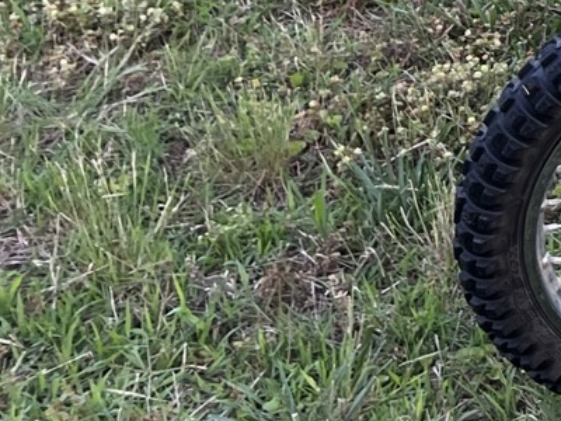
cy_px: -321
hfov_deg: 12.0
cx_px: 1331
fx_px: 2155
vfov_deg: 10.5
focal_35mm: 133
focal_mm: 5.1
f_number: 1.6
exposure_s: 1/122
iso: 64
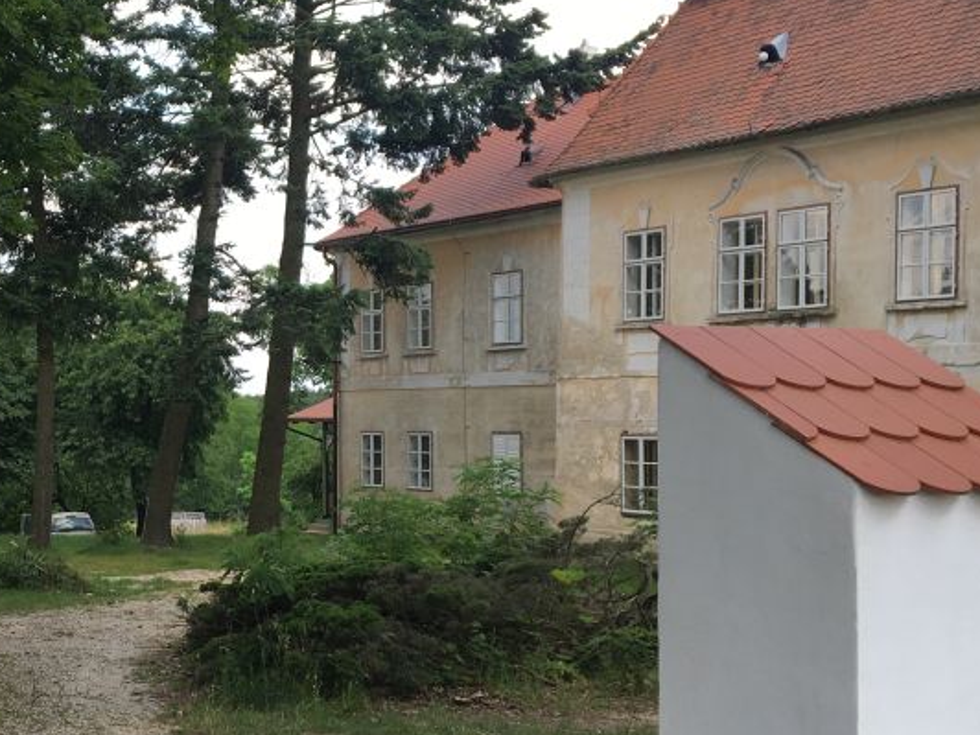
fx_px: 1699
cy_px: 439
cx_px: 160
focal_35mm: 60
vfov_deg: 24.4
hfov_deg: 31.2
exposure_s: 1/425
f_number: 2.2
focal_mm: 4.15
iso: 25
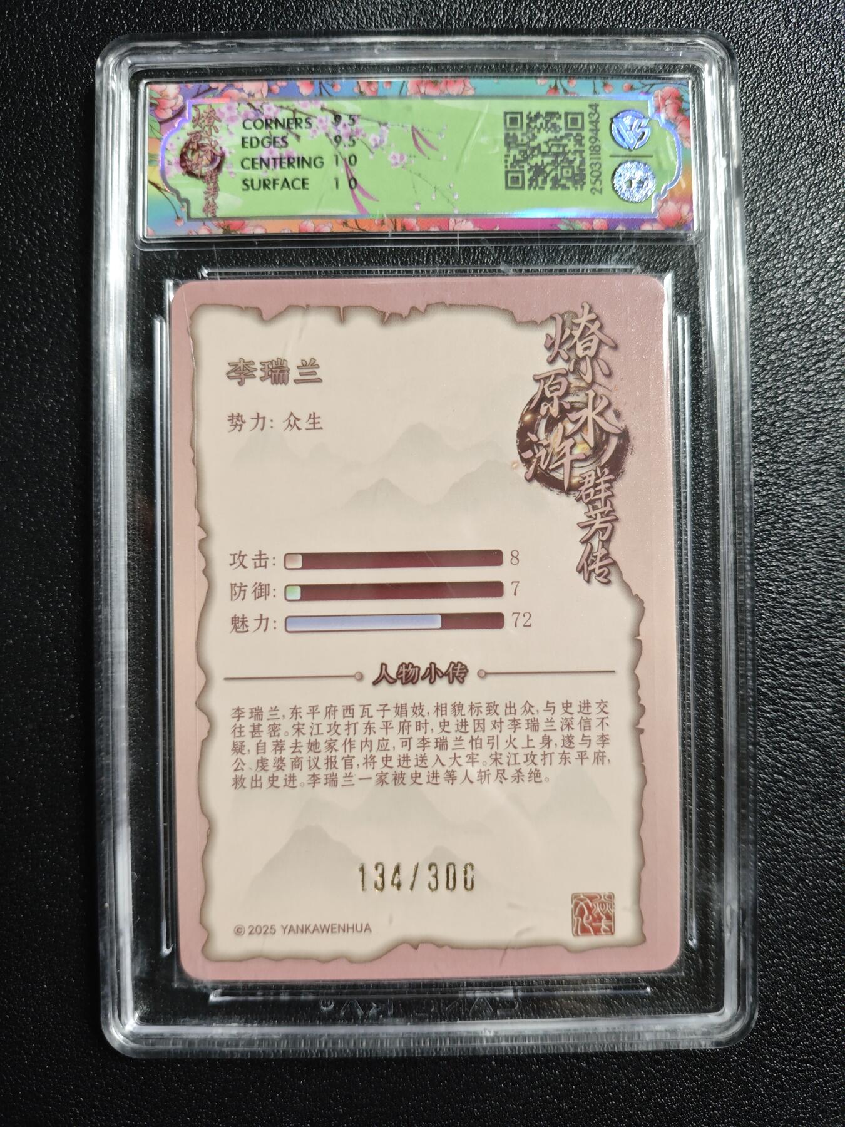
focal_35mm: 26
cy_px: 564
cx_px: 422
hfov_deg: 53.1
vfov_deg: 67.3
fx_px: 846
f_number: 1.5
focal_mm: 4.94
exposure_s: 1/100
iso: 500
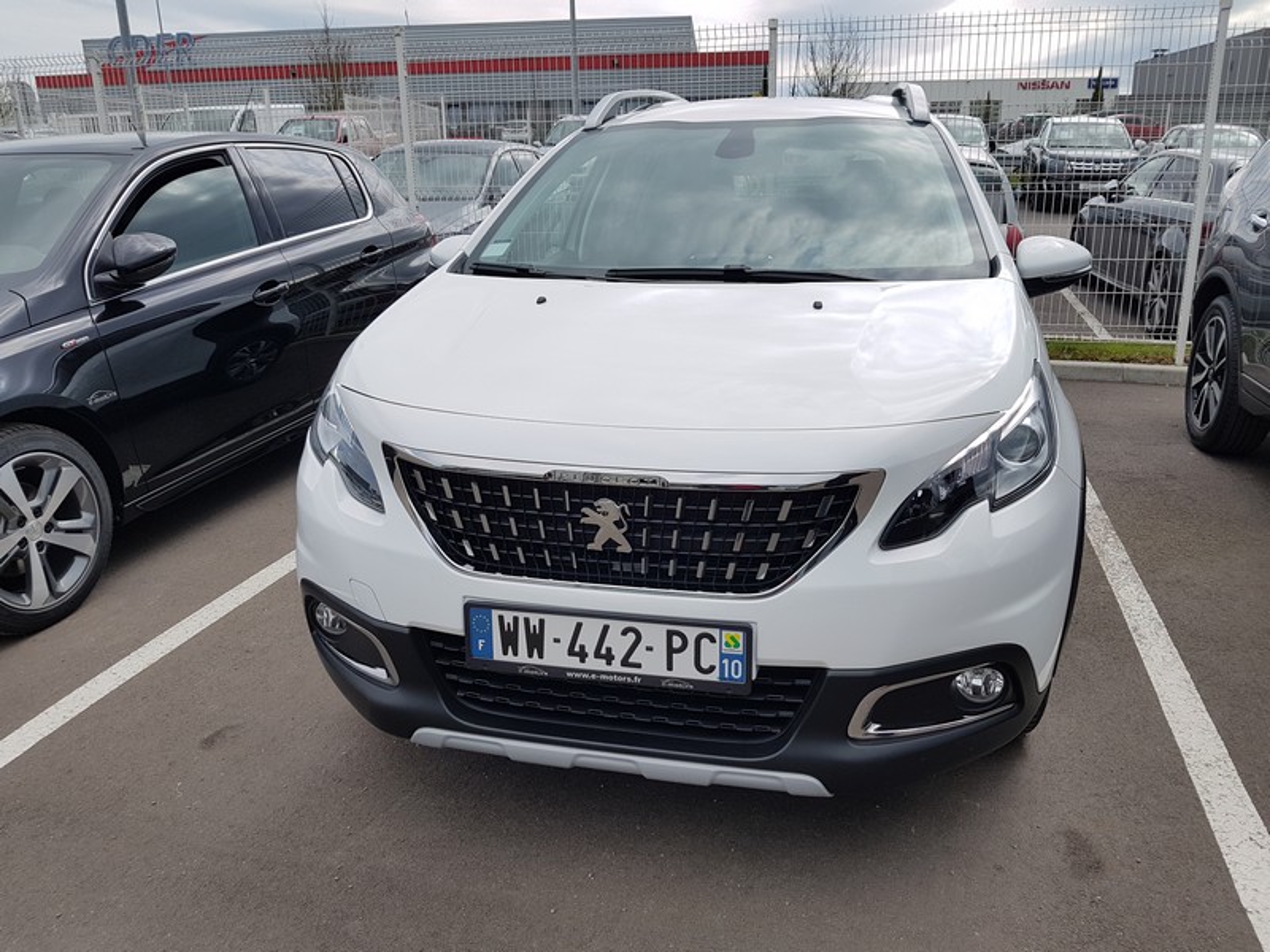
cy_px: 476
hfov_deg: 67.3
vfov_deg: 53.1
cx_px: 635
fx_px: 954
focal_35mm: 26
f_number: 1.7
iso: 40
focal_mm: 4.2
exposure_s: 1/1696
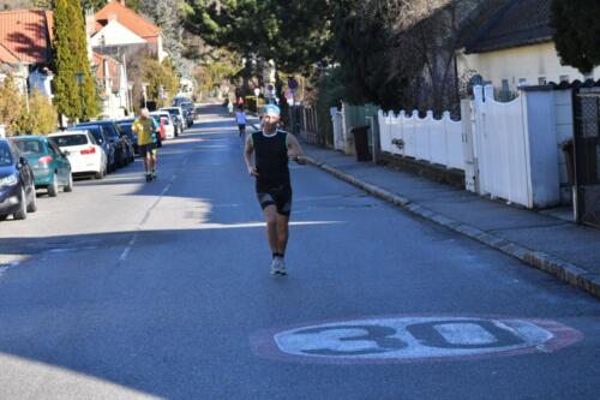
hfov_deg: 16.7
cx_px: 300
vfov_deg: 11.1
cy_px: 200
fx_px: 2049
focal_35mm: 123
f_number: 14
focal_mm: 82
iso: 2000
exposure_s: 1/800
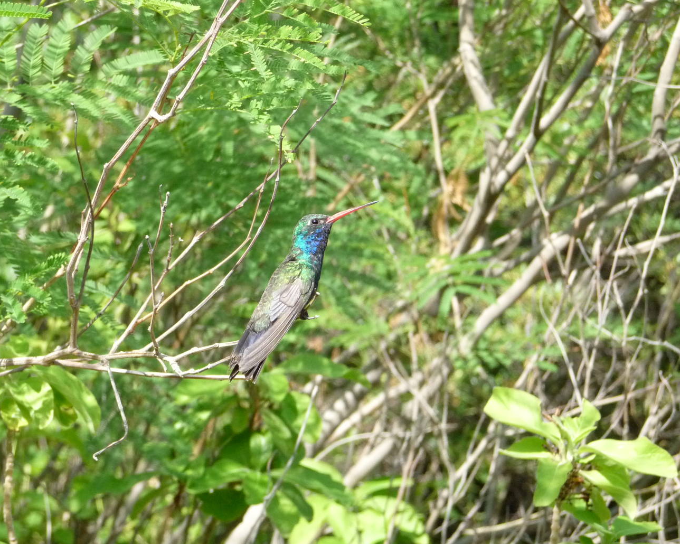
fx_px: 3441
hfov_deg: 11.3
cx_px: 316
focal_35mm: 171
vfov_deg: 9.0
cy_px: 285
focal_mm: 24.1
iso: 400
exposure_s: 1/500
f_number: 4.8
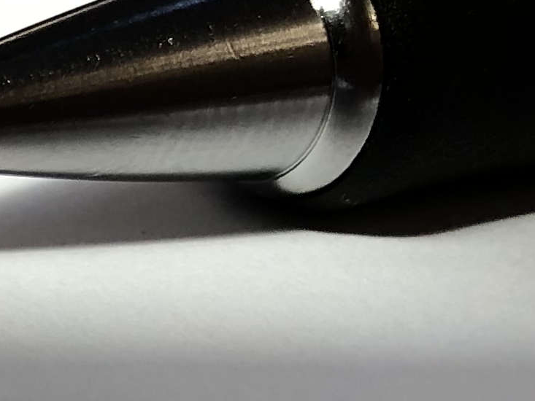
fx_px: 2381
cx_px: -871
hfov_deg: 10.5
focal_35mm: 154
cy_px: 570
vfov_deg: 9.4
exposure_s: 1/40
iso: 25
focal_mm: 3.99
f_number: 1.8
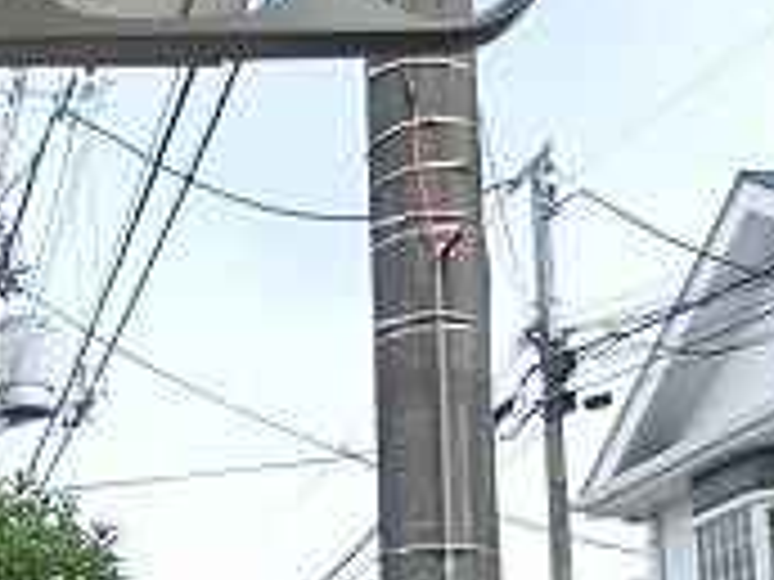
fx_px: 2258
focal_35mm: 101
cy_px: 834
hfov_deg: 19.0
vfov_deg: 13.9
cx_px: 20
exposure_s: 1/800
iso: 80
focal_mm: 4.24
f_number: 3
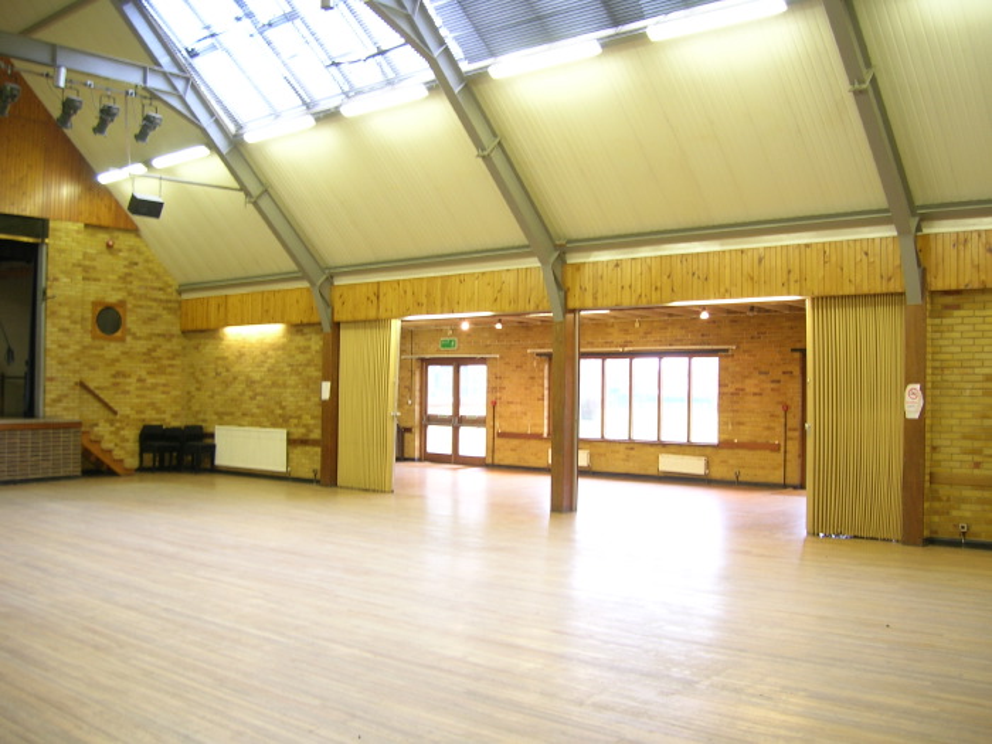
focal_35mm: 34
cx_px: 496
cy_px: 372
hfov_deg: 54.0
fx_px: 974
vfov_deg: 41.8
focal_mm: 5.7
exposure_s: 1/3.5
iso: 50
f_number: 2.9
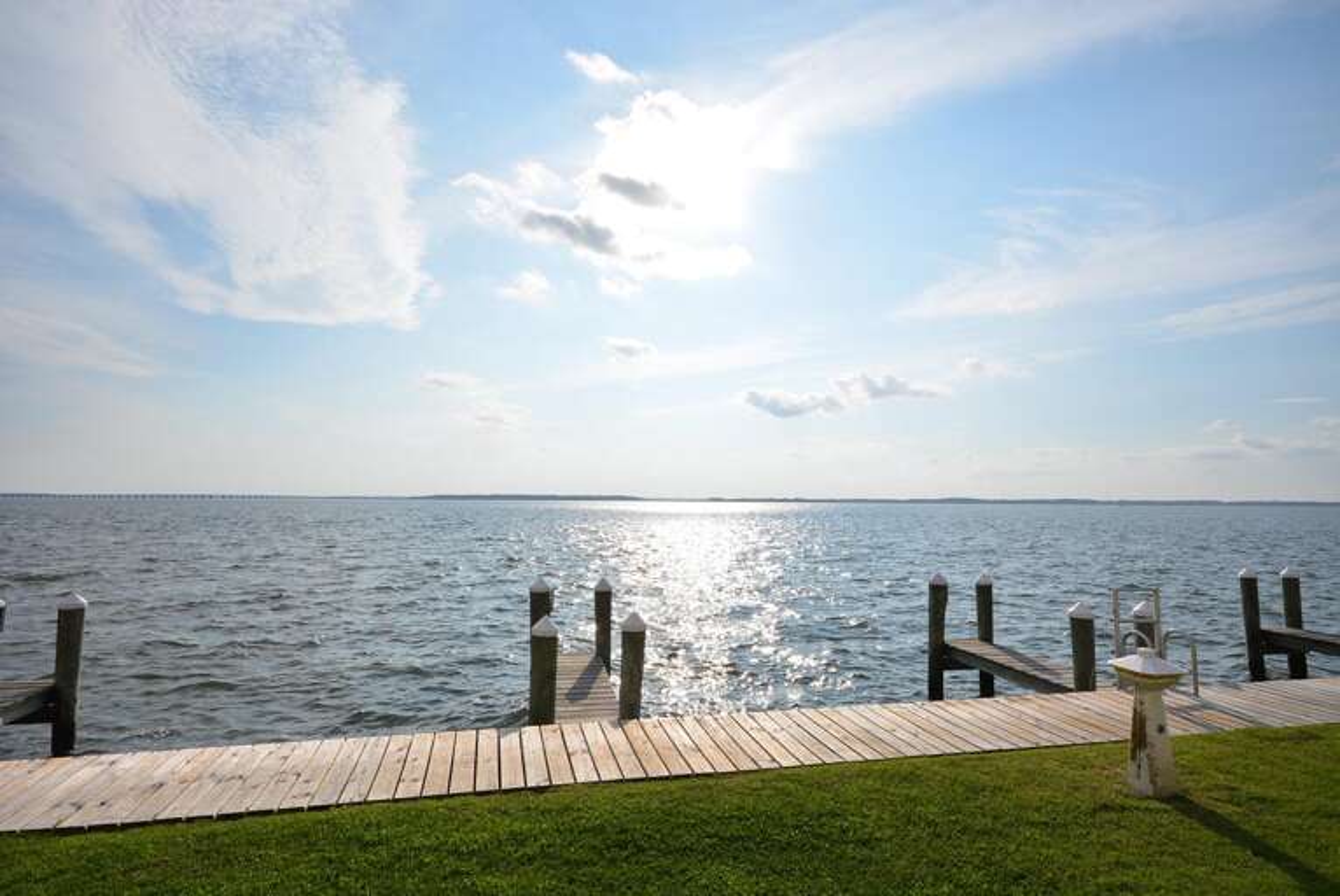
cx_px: 670
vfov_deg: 63.3
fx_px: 726
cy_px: 448
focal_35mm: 20
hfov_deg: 85.4
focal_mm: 13
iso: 100
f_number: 10
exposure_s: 1/400
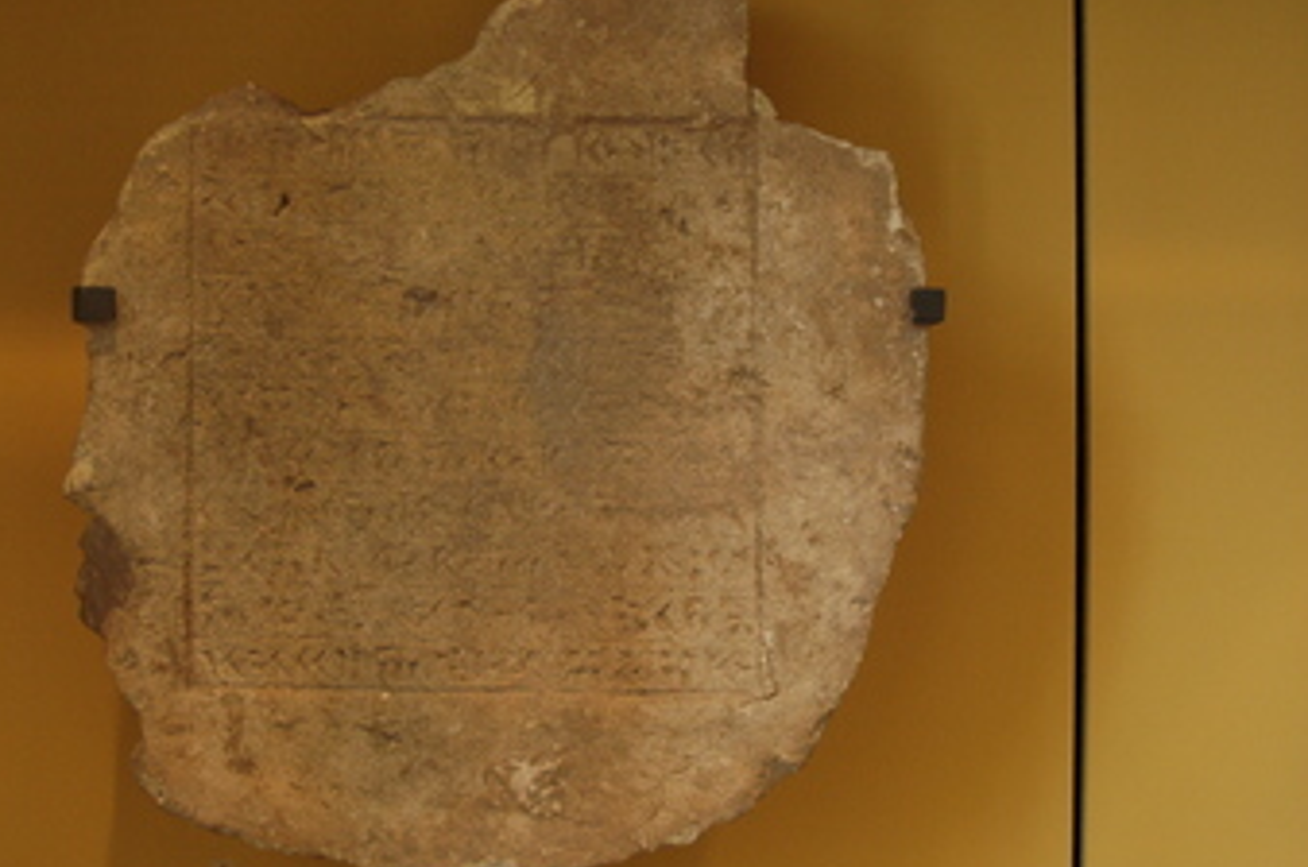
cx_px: 526
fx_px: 1559
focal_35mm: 43
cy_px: 403
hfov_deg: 45.3
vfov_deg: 31.1
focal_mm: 22
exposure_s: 1/40
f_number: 3.8
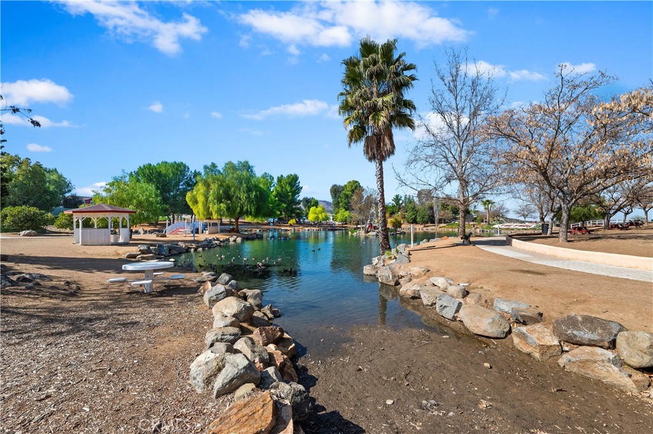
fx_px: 254
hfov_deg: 104.3
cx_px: 326
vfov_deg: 81.1
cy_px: 217
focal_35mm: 14
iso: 500
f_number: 22
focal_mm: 14
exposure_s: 1/200
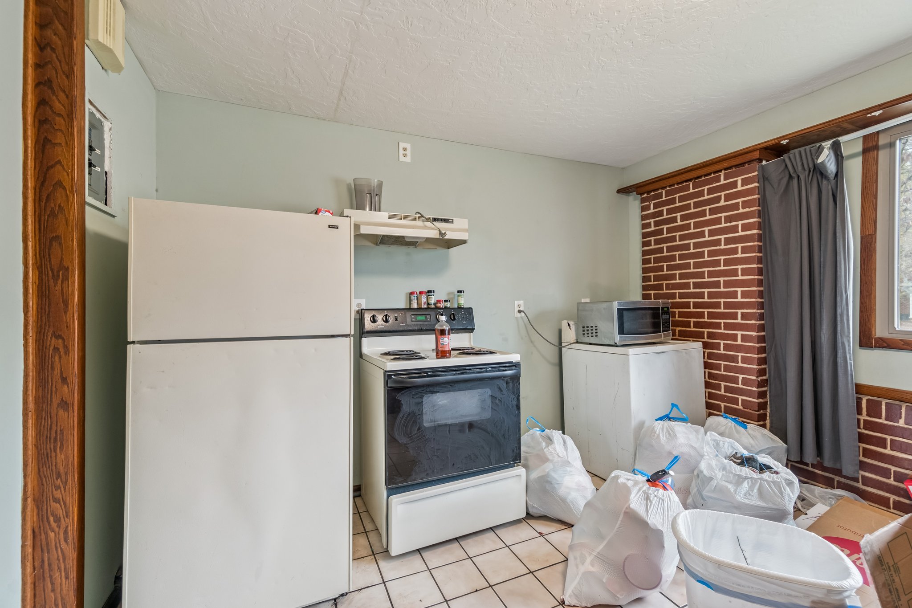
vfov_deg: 77.3
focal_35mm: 15
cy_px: 304
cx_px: 456
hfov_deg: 100.4
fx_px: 380
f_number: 6.3
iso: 200
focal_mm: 10
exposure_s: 1/20
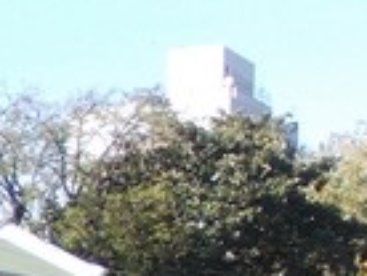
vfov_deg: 9.1
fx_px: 1646
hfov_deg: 11.2
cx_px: -418
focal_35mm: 155
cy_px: 510
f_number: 2.7
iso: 80
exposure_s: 1/500
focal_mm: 4
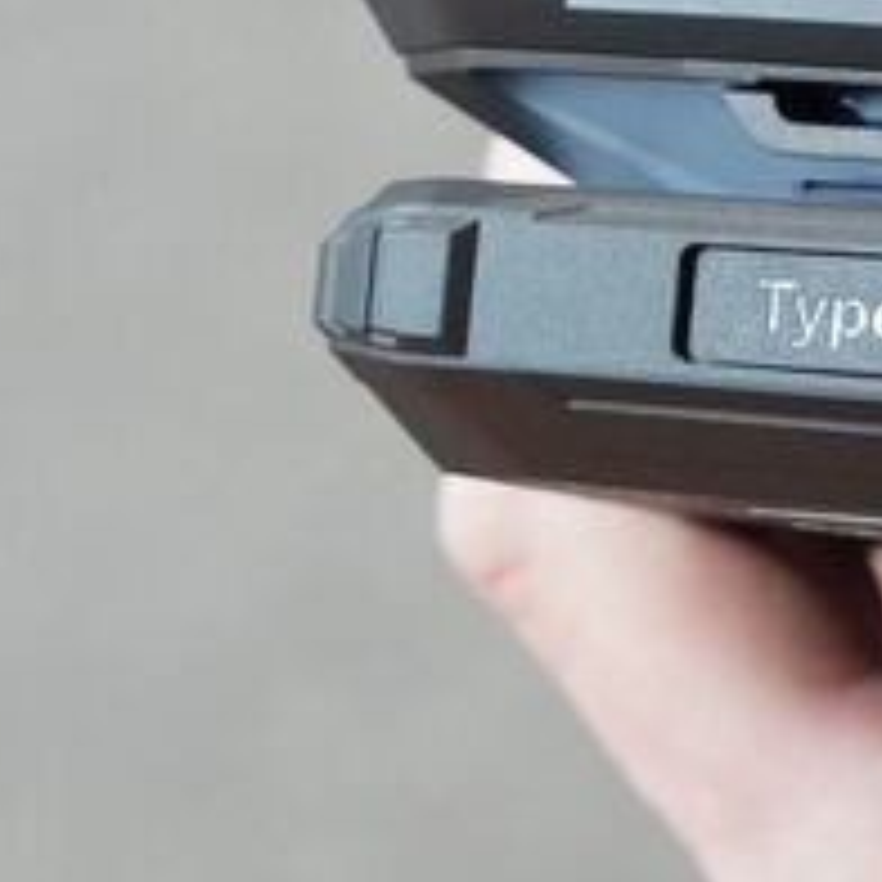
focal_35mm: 237
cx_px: 722
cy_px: -153
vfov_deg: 7.3
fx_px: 6832
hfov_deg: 7.4
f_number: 6.3
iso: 8000
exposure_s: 1/160
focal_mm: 57
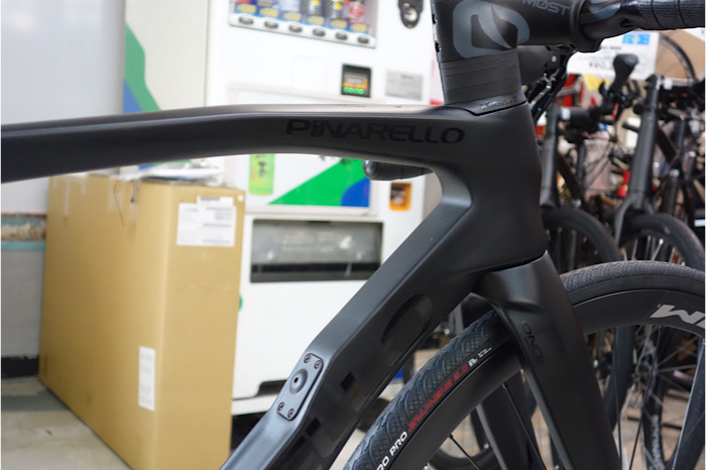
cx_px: 353
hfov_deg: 45.4
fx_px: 843
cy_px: 235
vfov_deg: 31.2
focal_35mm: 43
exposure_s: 1/80
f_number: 3.2
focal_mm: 16.01
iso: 800
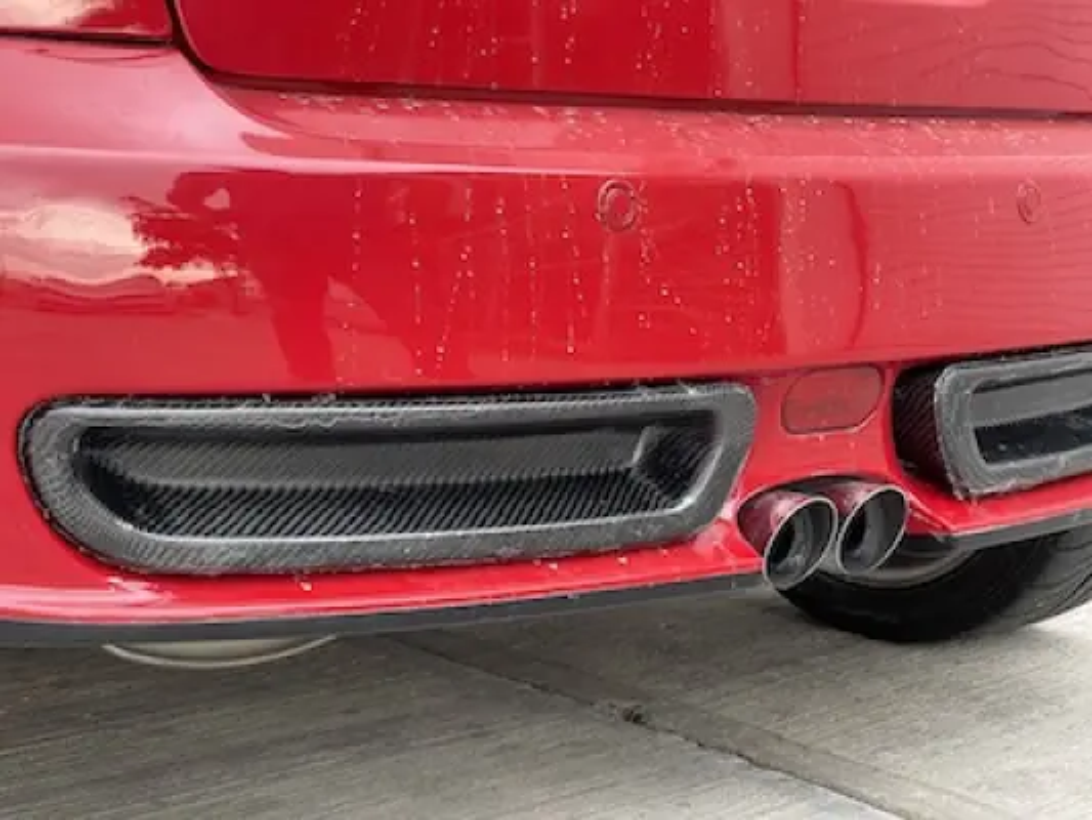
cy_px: 410
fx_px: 2019
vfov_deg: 22.9
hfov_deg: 30.3
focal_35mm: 64
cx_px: 546
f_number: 2.2
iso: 100
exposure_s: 1/121
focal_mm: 7.5
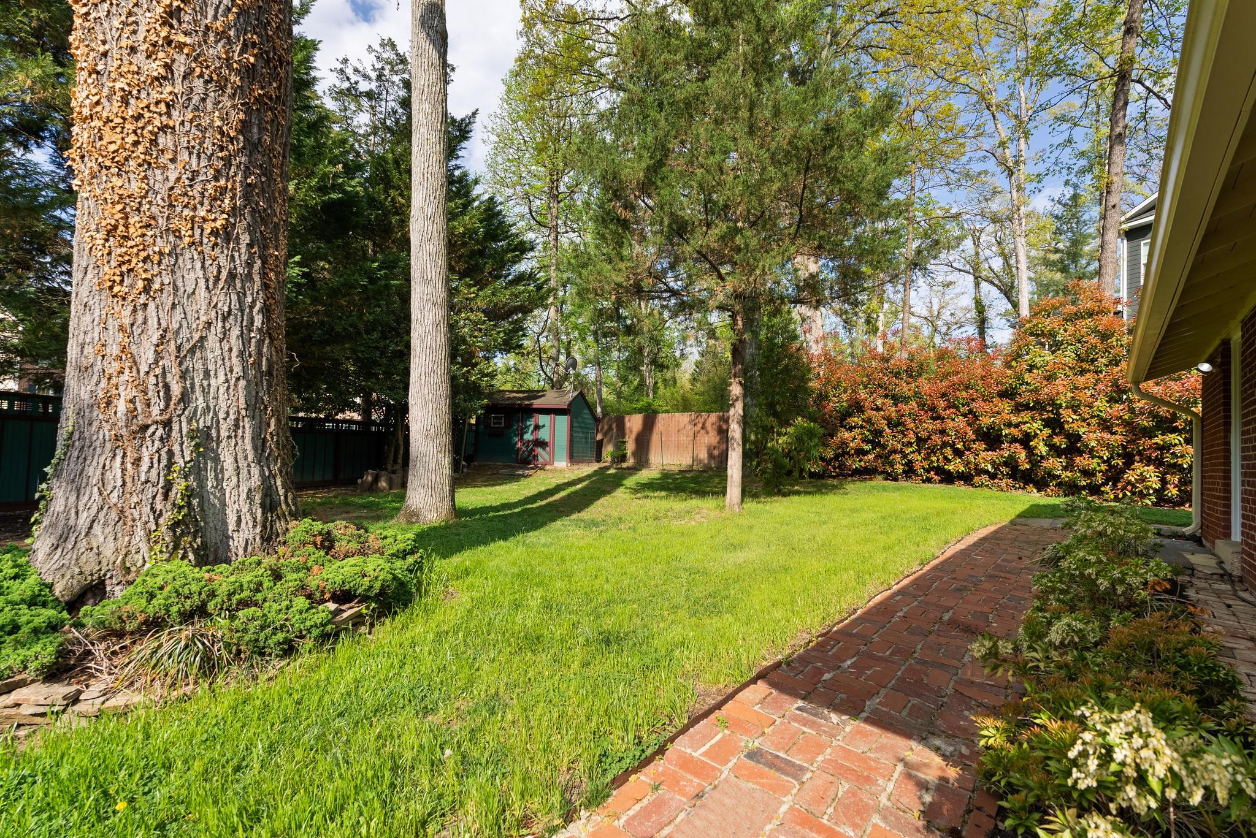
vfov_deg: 73.8
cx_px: 628
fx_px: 558
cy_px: 419
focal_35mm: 16
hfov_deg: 96.7
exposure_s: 1/250
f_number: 7.1
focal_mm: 16
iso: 100
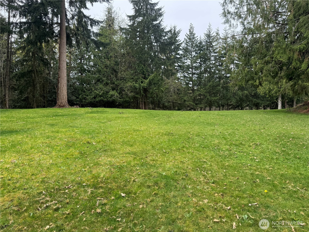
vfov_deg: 56.8
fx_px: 214
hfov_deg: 71.6
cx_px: 154
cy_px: 116
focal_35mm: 24
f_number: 1.78
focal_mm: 6.76
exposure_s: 1/900
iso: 80
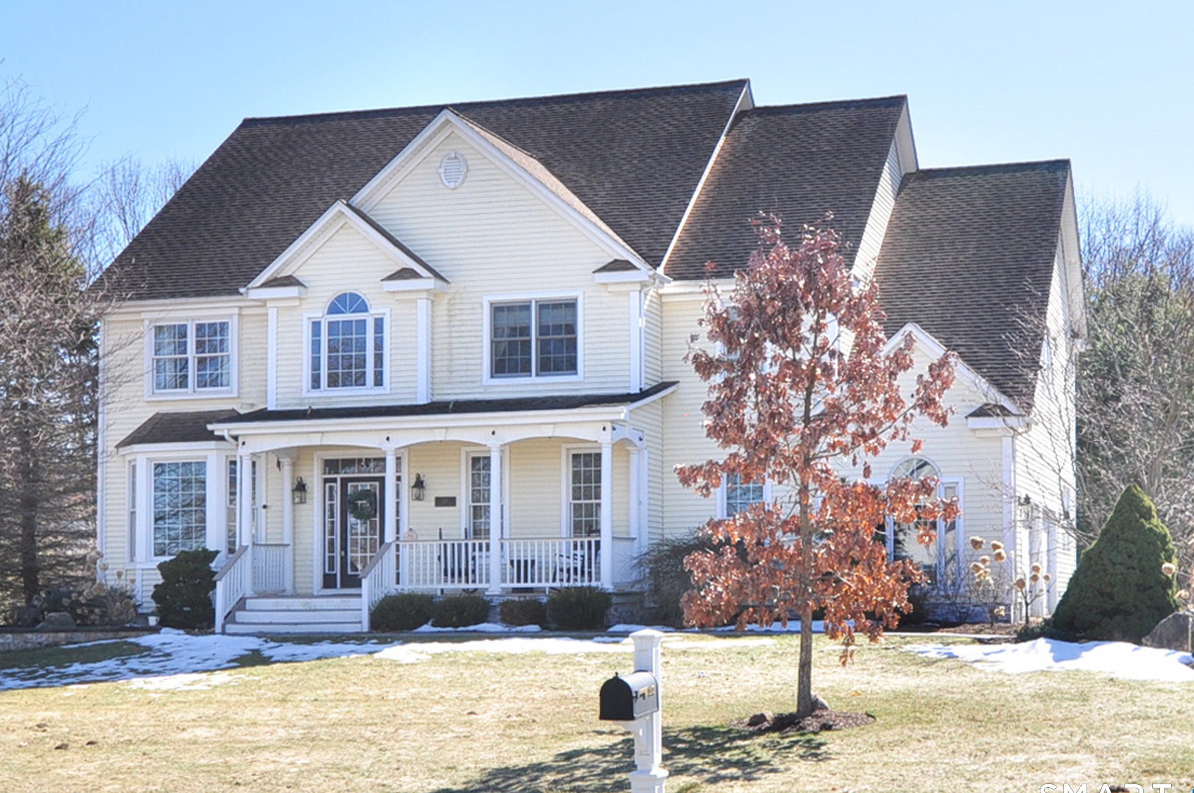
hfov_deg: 58.8
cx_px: 593
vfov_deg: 41.0
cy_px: 395
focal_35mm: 32
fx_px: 1060
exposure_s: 1/400
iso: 320
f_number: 8
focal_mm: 20
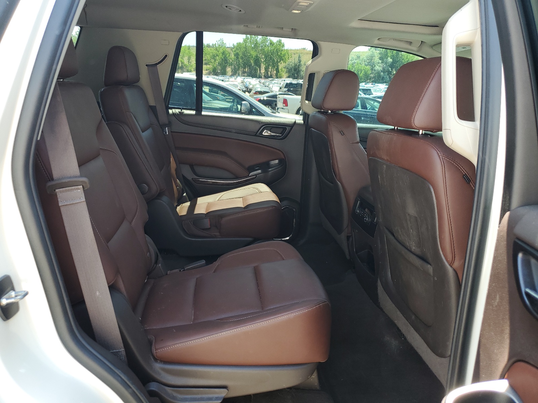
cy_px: 202
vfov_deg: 53.1
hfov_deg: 67.3
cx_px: 269
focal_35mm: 26
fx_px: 404
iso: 50
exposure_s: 1/172
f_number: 1.5
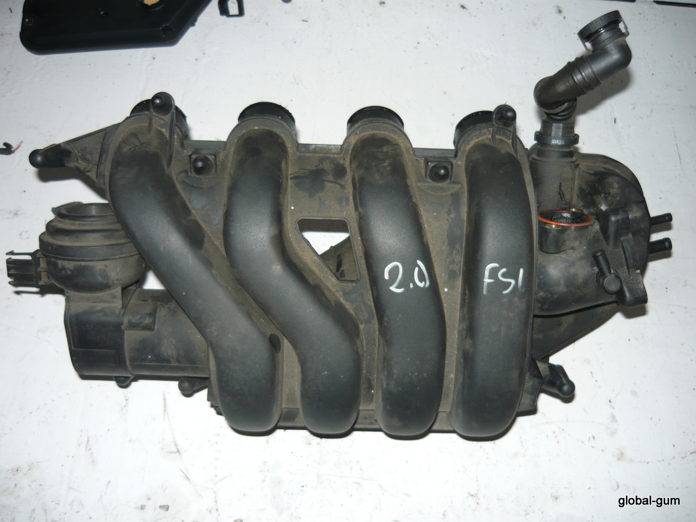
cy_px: 261
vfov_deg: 42.9
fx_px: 664
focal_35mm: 33
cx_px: 348
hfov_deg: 55.4
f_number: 2.8
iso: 100
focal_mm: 5.5
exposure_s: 1/30
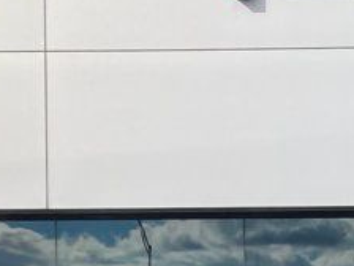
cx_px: 716
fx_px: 1309
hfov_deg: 13.2
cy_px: 421
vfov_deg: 11.1
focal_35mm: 128
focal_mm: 3.99
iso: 20
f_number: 1.8
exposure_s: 1/2288
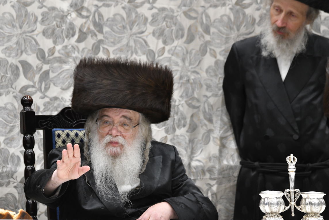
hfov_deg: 5.2
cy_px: 106
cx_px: 141
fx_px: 3600
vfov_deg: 3.5
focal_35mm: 394
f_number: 5.6
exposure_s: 1/320
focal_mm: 320
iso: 3200
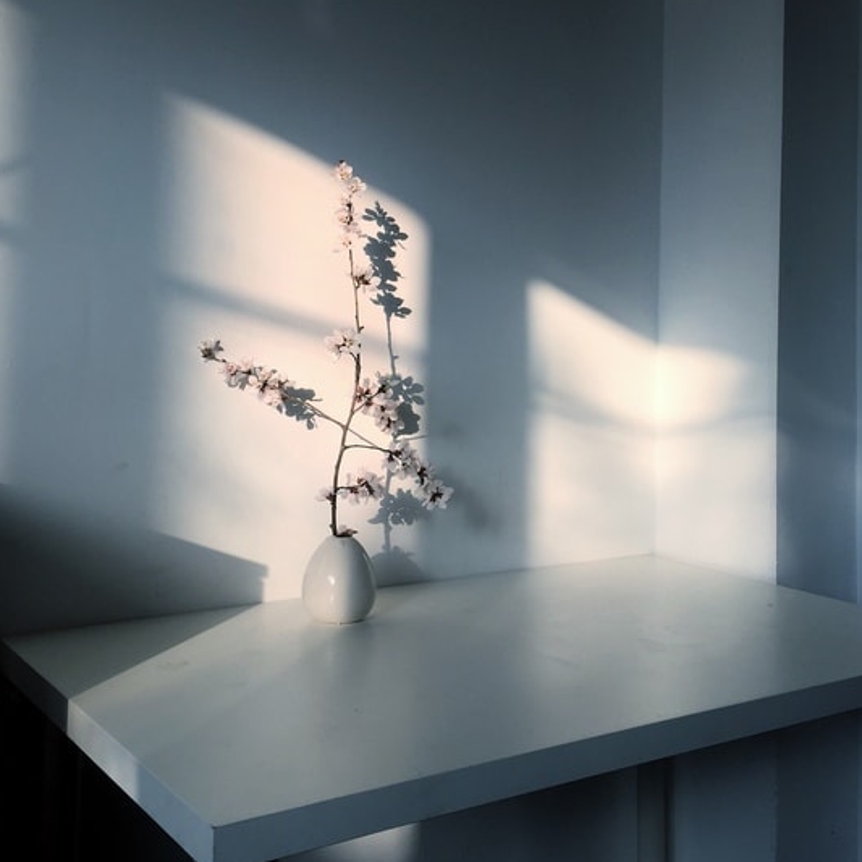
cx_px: 456
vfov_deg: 40.5
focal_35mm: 41
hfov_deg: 40.9
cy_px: 294
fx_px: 1155
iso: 32
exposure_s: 1/494
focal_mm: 4.15
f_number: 2.2
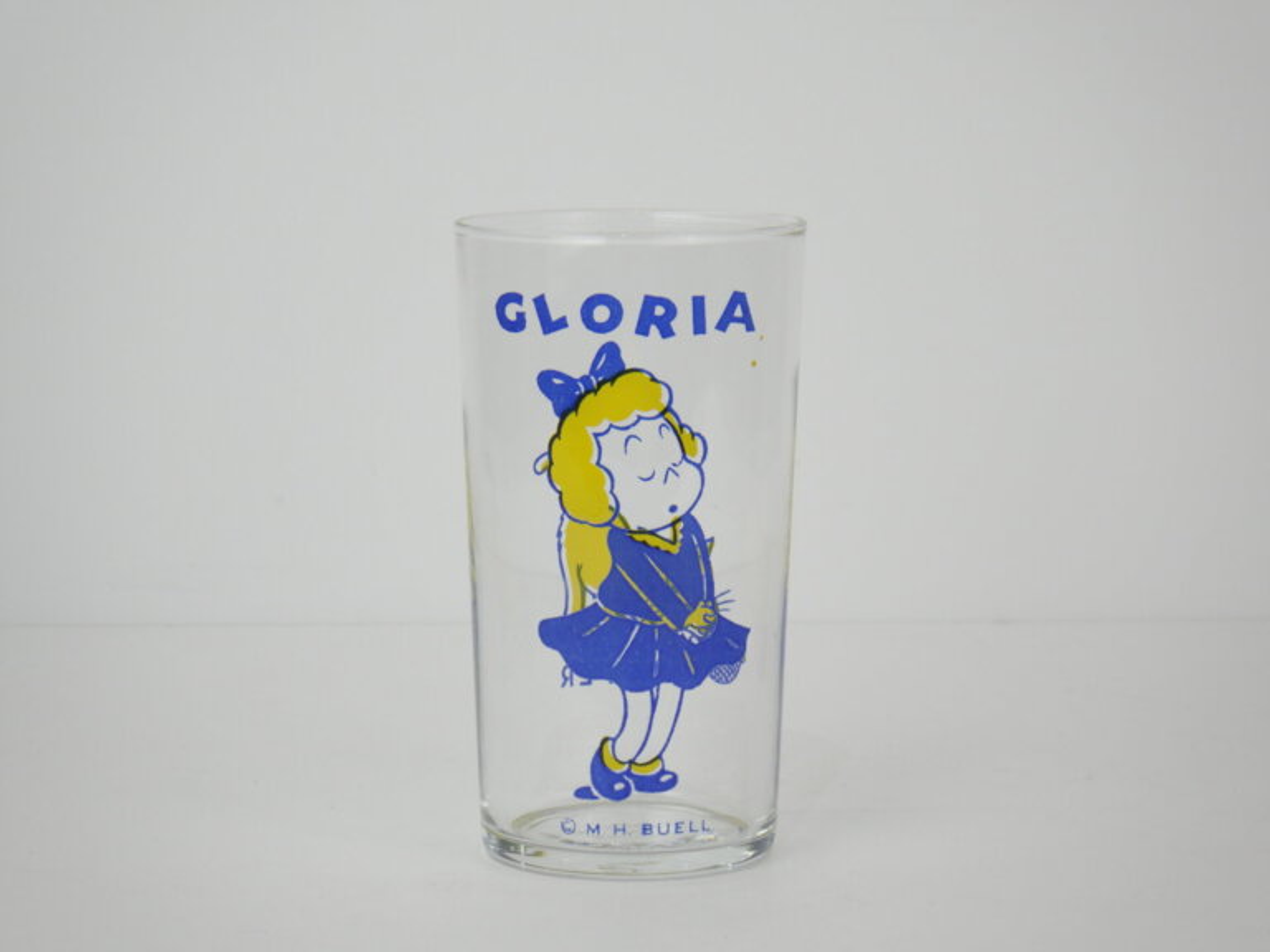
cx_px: 635
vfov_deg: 12.9
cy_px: 476
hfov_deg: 17.1
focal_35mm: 115
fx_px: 4219
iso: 125
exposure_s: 1/50
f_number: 5.2
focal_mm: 20.6
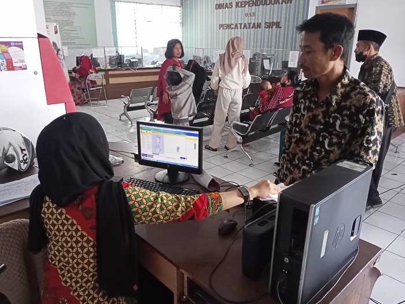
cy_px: 152
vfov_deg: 49.7
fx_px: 328
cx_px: 202
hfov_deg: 63.4
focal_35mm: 28
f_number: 1.8
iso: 623
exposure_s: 1/33.3
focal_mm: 4.05
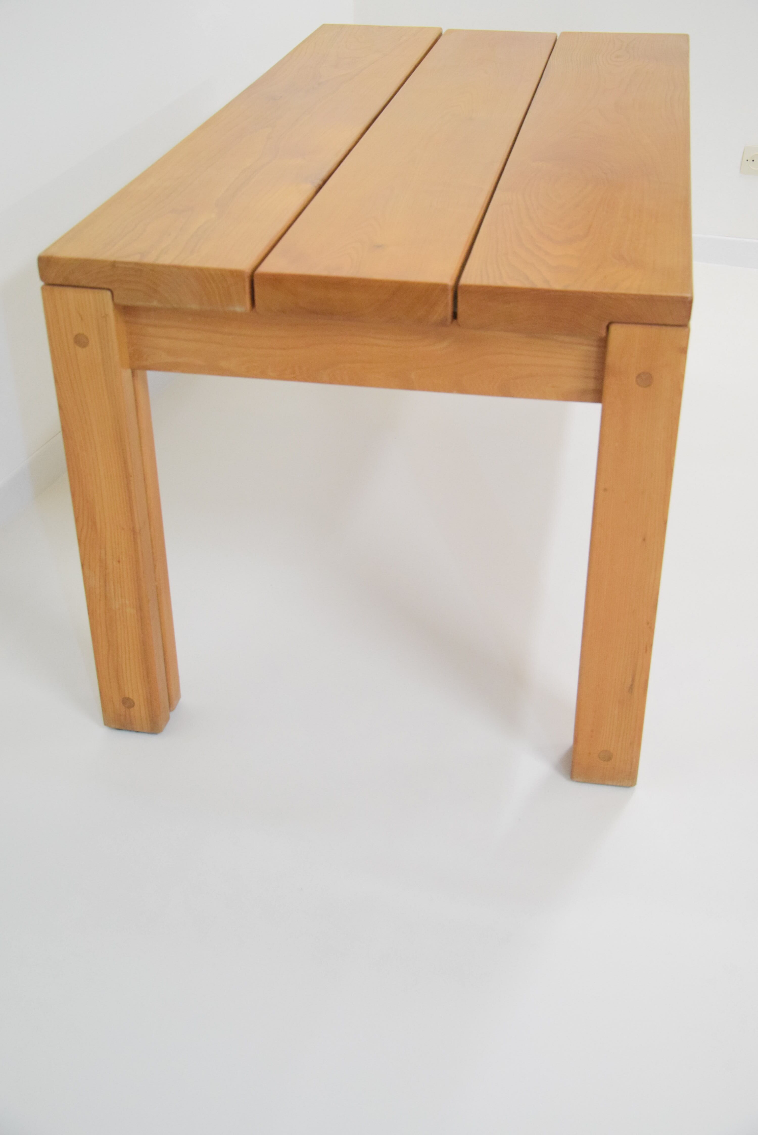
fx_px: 1326
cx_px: 379
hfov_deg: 31.9
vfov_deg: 46.4
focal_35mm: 42
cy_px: 568
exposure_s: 1/60
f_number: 4
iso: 2500
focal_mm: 28
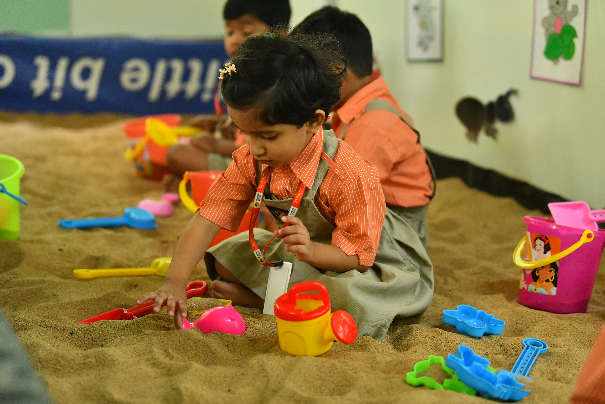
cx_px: 302
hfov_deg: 26.0
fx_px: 1311
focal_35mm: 78
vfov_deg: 17.5
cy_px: 202
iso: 1000
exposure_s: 1/160
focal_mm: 78
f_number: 2.8
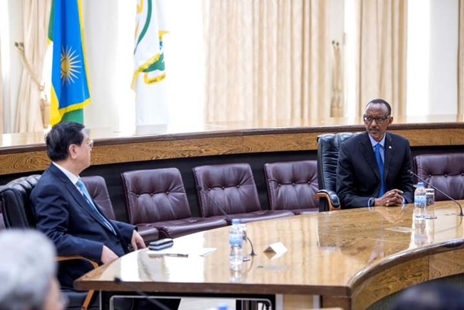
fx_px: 1444
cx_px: 232
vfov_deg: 12.2
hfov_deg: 18.3
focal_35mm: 112
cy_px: 155
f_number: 3.5
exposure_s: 1/125
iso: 2000
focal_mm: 112
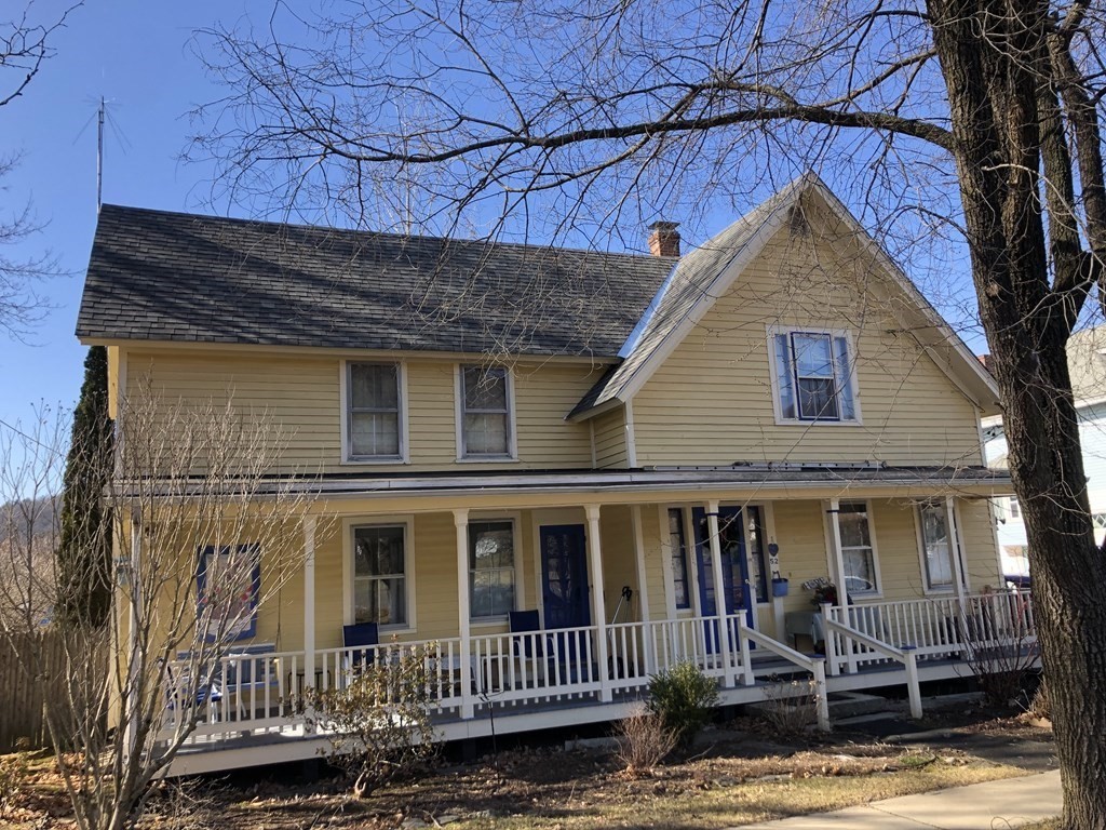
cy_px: 415
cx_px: 553
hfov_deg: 63.4
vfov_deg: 49.7
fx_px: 895
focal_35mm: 28
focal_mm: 3.99
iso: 20
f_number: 1.8
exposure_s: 1/527
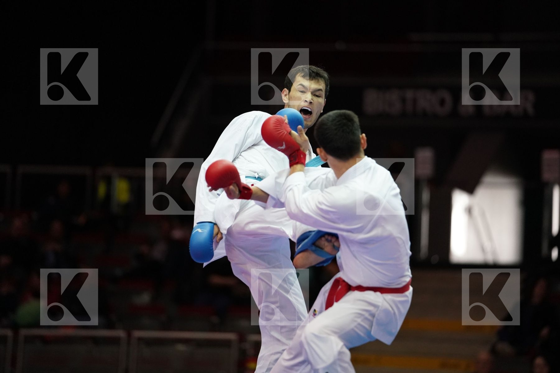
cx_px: 280
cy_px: 186
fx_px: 3111
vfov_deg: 6.9
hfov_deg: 10.3
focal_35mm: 200
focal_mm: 200
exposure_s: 1/1000
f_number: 2.8
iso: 3200
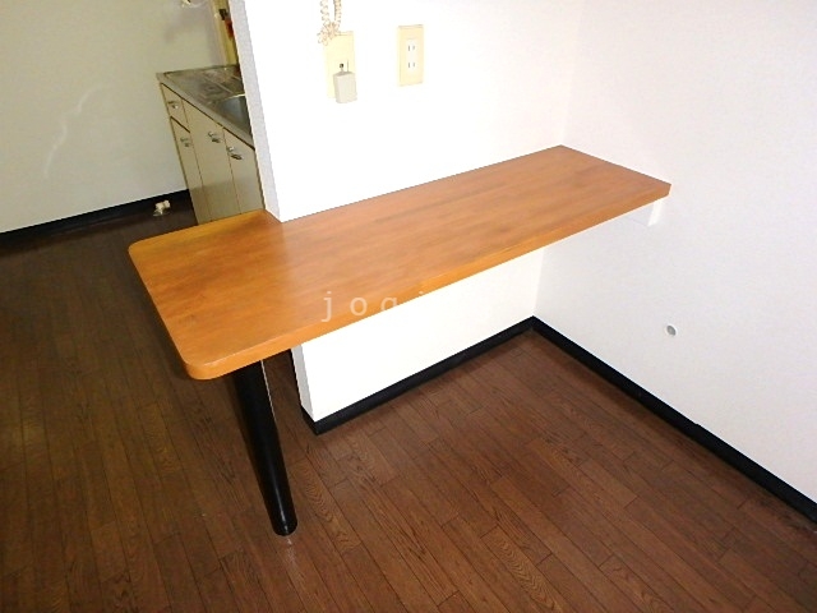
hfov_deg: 79.0
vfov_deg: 63.4
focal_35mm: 21
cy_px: 306
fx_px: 496
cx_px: 408
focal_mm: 3.7
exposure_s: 1/30
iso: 400
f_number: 3.5
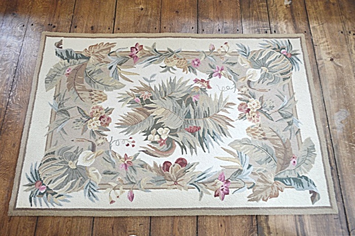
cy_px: 118
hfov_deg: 62.0
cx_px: 178
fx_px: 295
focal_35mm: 30
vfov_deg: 43.5
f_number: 3.8
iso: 400
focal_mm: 20
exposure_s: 1/15
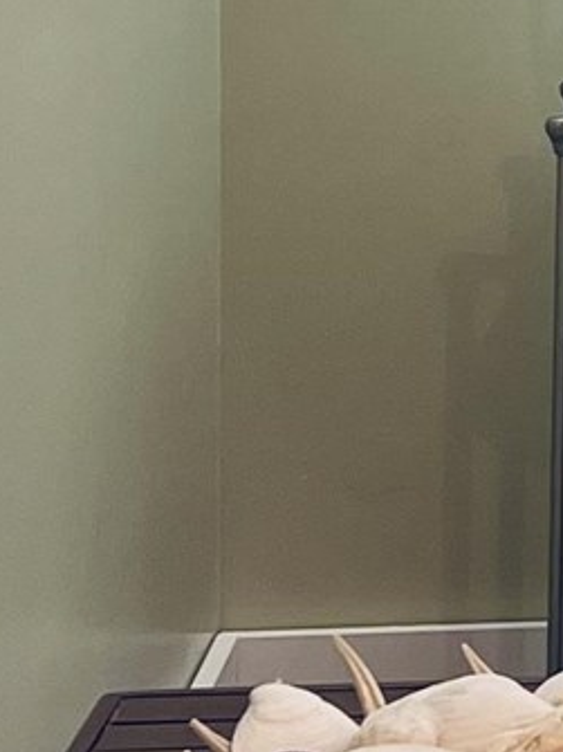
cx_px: 1420
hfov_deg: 7.6
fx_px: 3884
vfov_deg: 10.8
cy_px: -215
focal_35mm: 179
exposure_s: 1/60
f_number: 1.5
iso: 64
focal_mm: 5.7
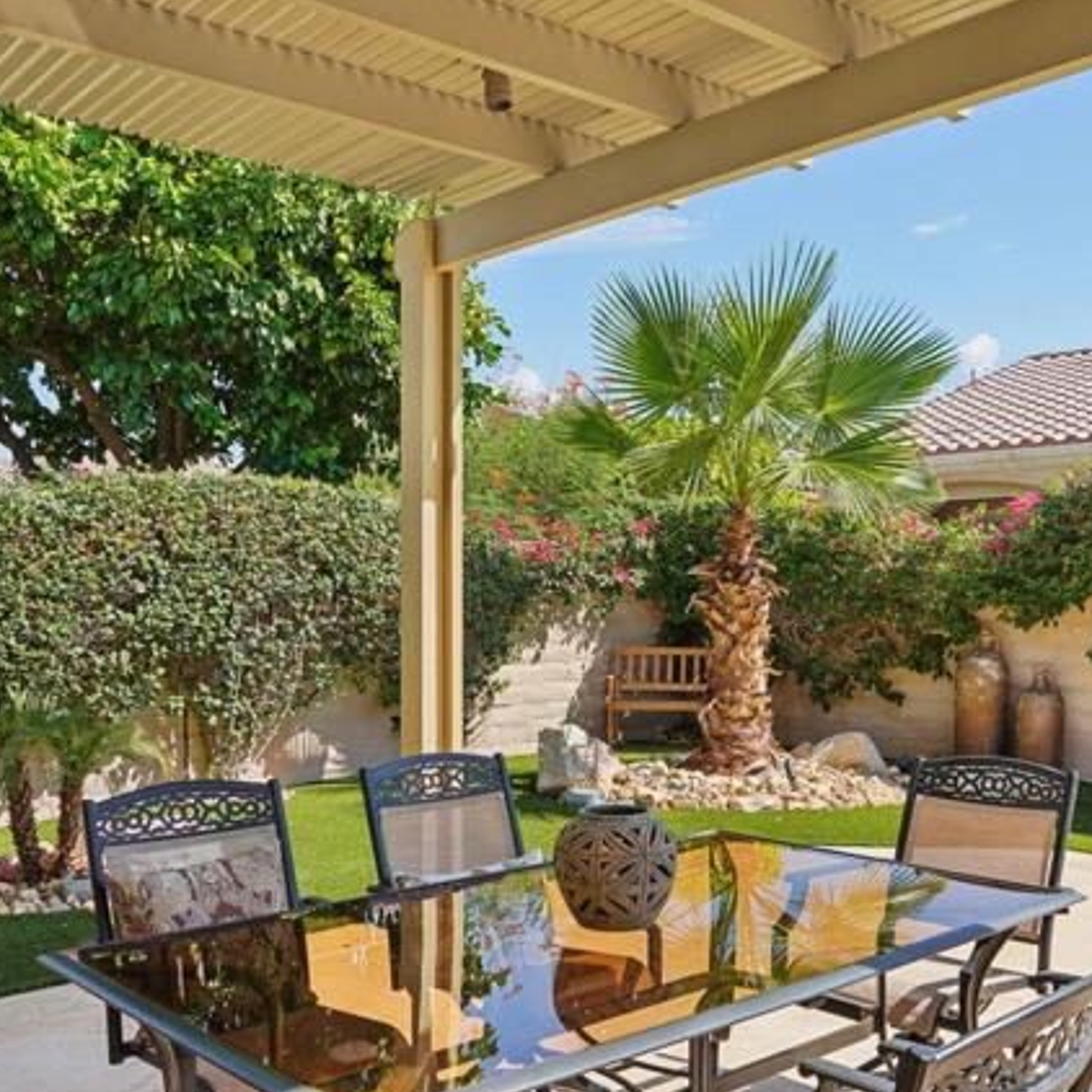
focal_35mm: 33
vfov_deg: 49.6
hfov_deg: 49.7
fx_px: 1178
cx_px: 606
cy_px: 626
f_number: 7.1
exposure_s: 1/200
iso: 100
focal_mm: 16
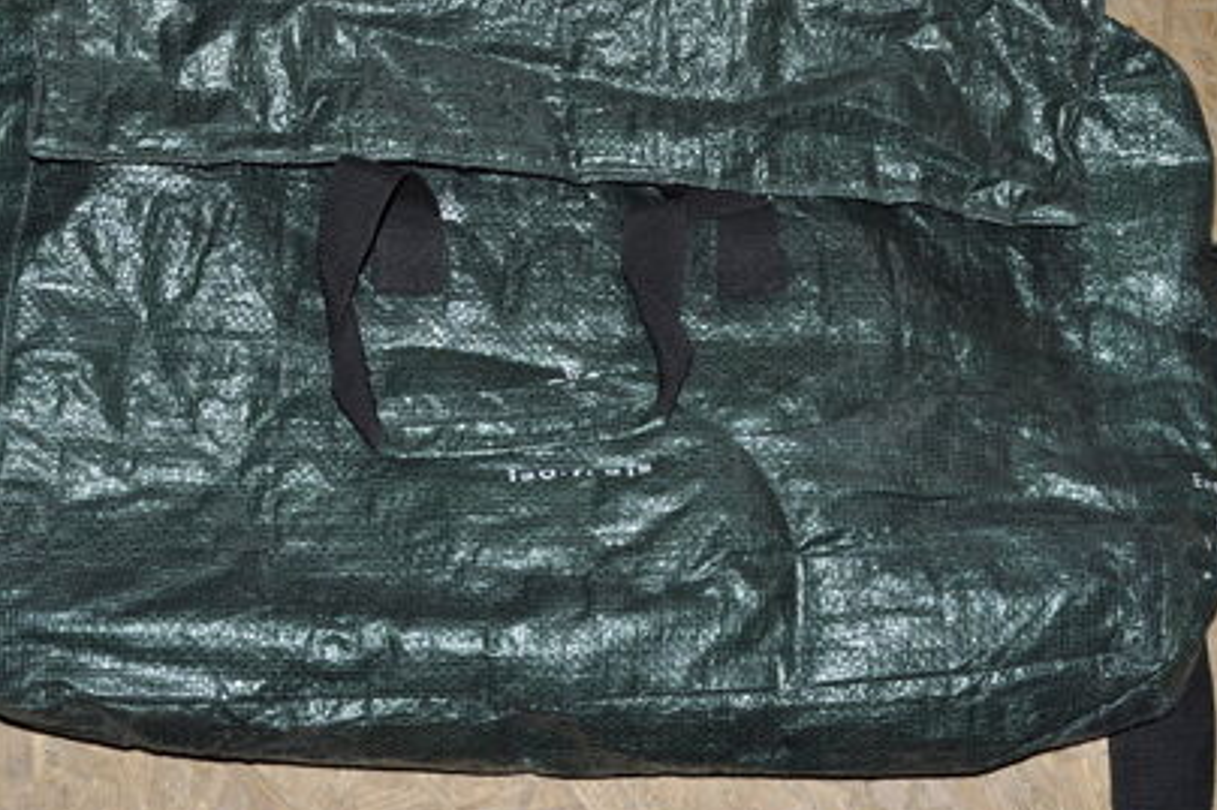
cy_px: 348
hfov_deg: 35.1
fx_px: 1926
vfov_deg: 23.7
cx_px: 624
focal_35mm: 57
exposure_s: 1/200
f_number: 13
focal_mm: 32
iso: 200
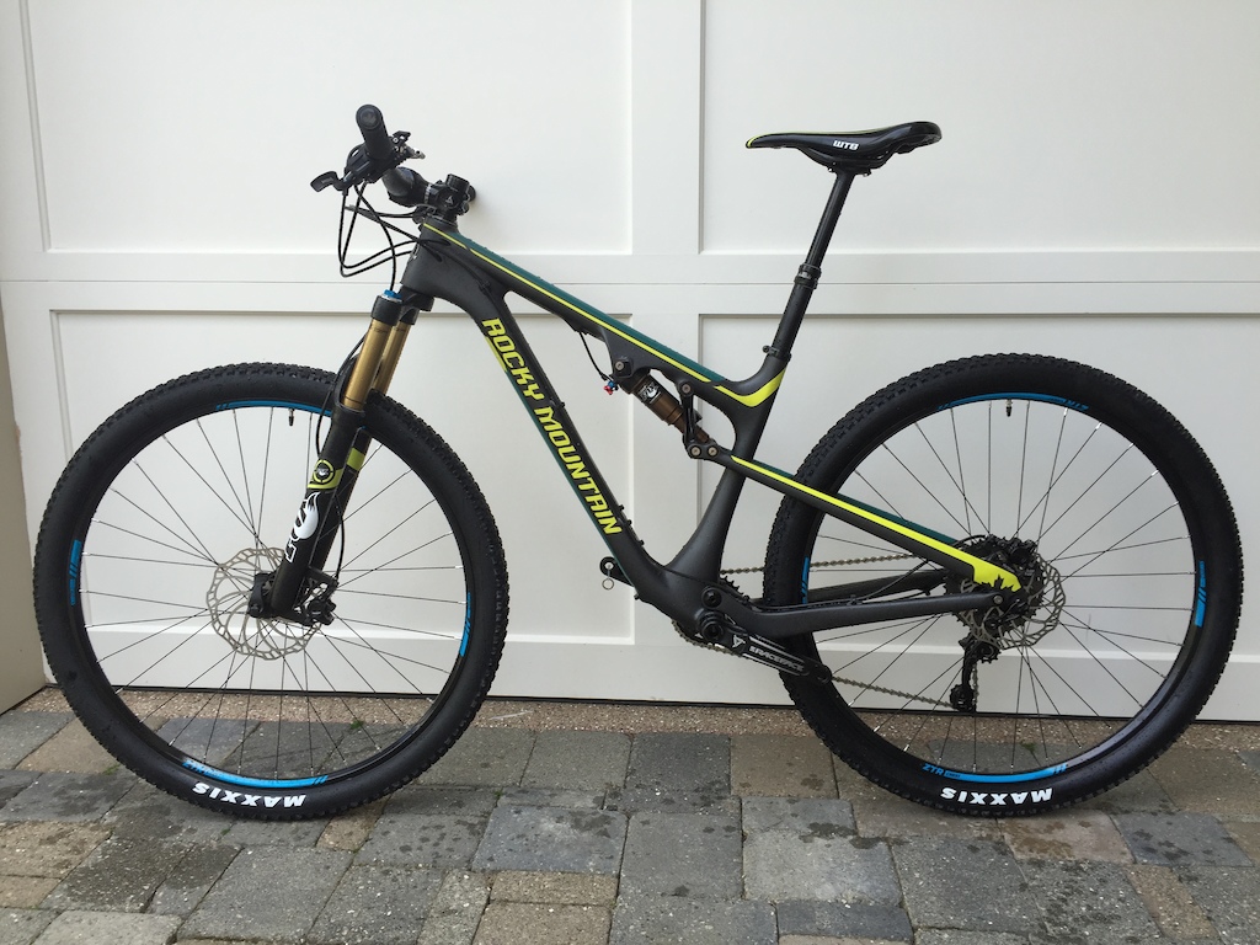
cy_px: 472
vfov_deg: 48.2
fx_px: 1056
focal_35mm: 29
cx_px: 630
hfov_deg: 61.7
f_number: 2.2
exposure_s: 1/151
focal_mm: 4.15
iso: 32
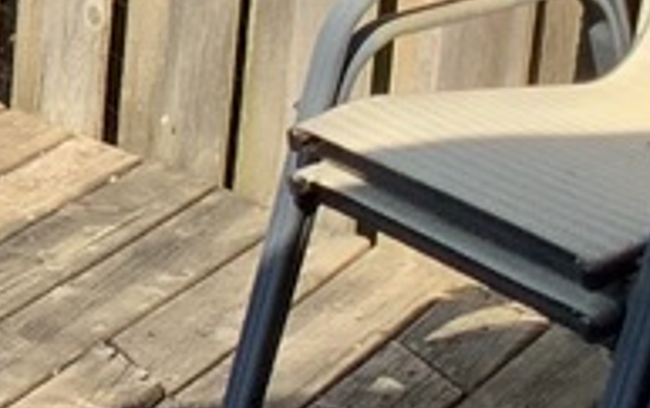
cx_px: -906
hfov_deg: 8.4
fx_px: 4060
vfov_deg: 5.7
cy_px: 101
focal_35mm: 229
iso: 16
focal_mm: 3
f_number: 1.8
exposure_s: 1/869
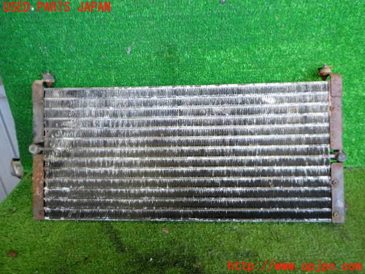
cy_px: 137
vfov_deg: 54.9
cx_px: 182
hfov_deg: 69.4
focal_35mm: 25
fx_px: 264
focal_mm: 4.5
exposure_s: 1/60
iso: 200
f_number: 2
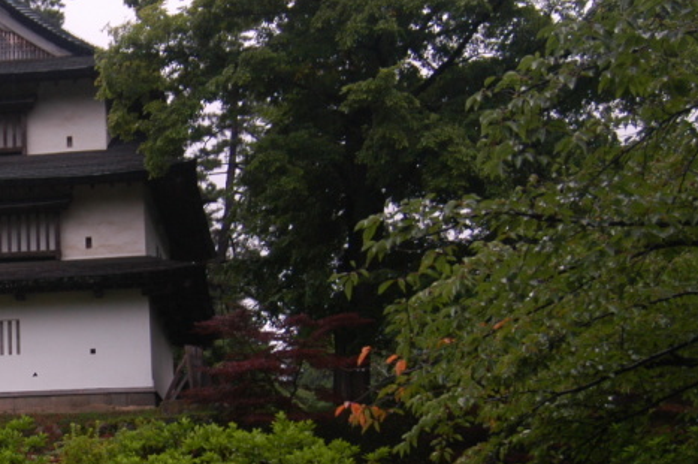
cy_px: 300
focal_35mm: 79
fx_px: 1530
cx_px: 12
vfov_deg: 17.2
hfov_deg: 24.6
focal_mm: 24
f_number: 4
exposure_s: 1/50
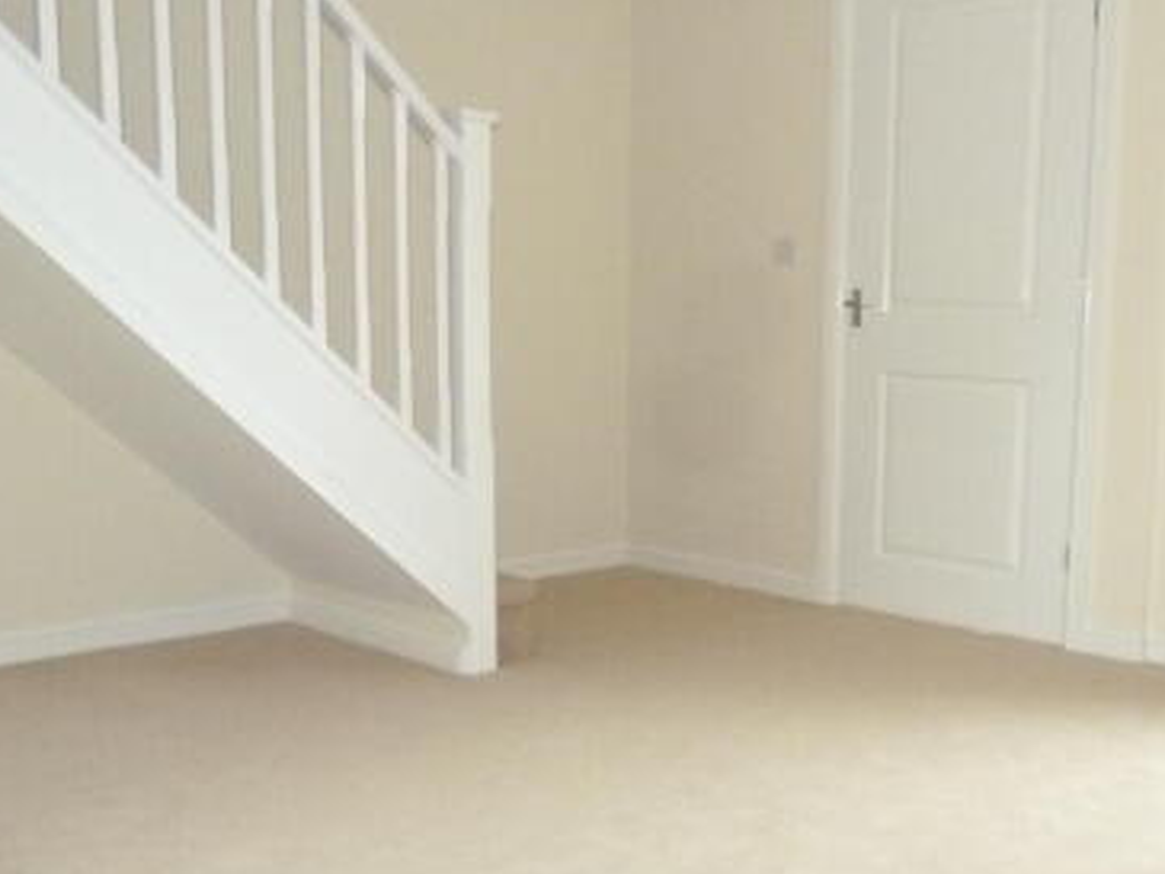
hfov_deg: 45.5
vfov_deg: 35.7
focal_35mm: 40
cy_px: 562
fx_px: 1346
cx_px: 847
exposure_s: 1/80
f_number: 2.8
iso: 800
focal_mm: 4.5
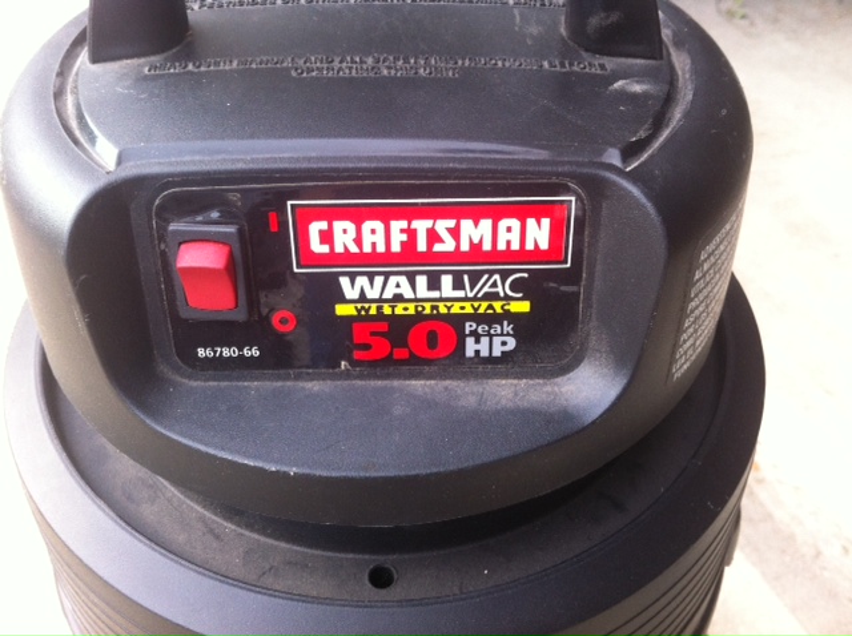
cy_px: 318
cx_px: 426
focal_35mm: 35
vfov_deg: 40.6
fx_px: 860
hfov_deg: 52.7
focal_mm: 3.85
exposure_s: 1/120
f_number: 2.8
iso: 100
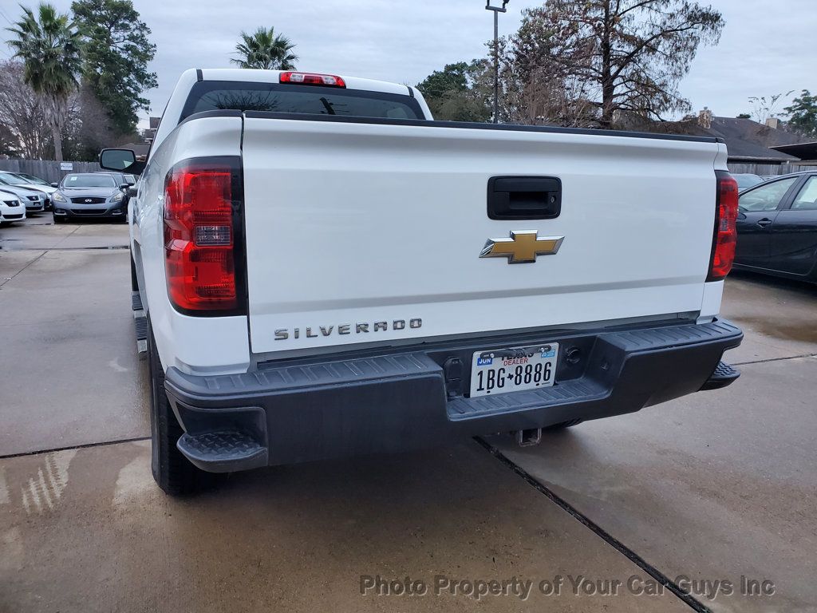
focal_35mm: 26
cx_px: 408
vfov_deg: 53.1
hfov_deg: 67.3
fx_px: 614
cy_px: 306
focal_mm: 4.3
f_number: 2.4
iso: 200
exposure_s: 1/120
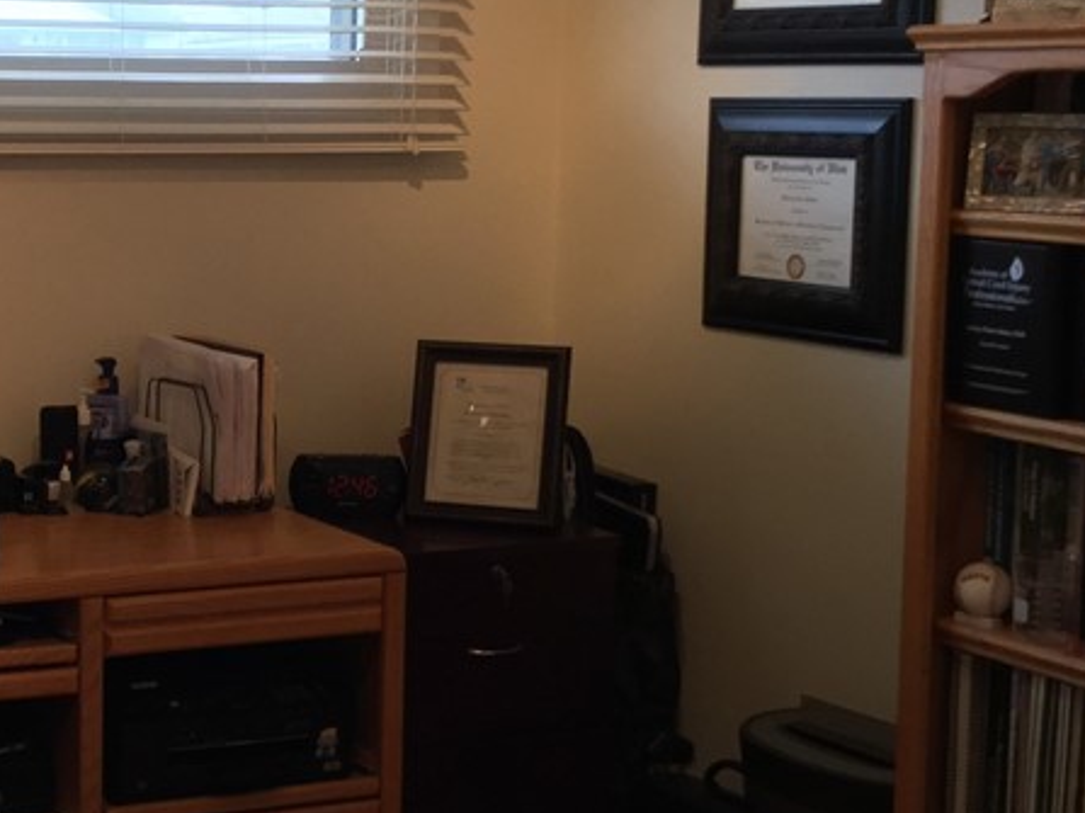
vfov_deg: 20.7
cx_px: 32
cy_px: 320
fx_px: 2225
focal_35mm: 71
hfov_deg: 26.1
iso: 64
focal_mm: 3.3
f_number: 2.4
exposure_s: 1/30
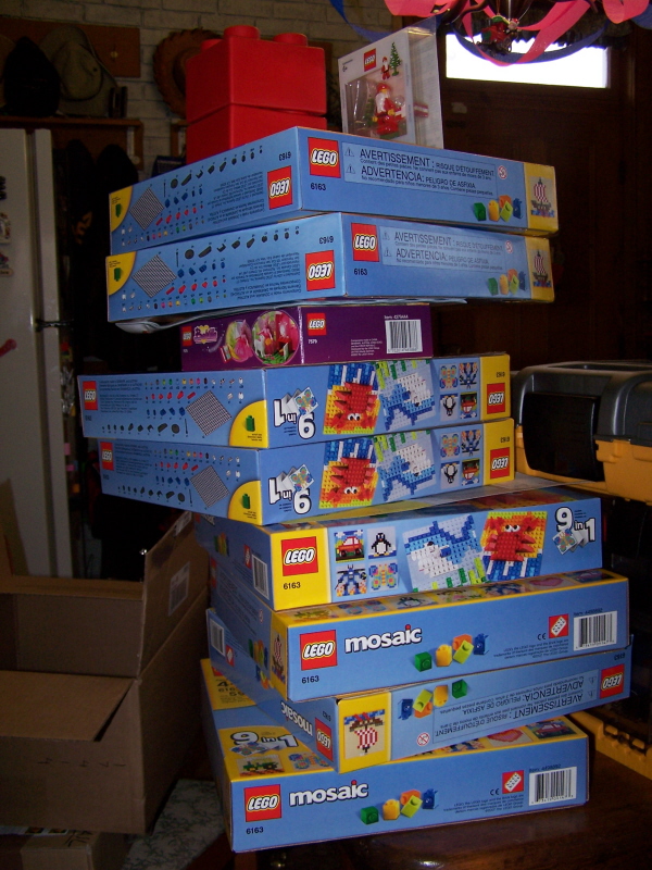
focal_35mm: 38
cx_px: 326
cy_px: 435
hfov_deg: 37.7
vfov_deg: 49.0
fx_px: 954
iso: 140
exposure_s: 1/60
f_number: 2.8
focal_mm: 6.3
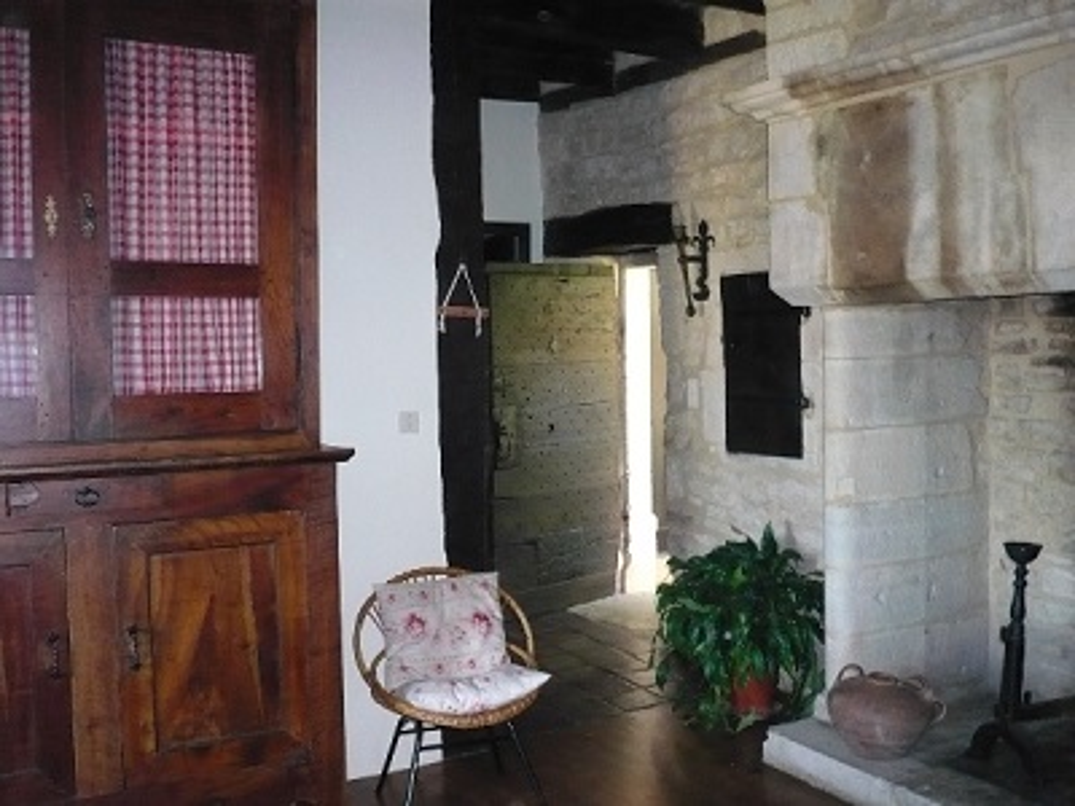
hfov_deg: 52.6
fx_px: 1087
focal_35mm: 35
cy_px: 403
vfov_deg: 40.7
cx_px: 538
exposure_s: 1/30
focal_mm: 5.8
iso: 400
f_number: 2.8
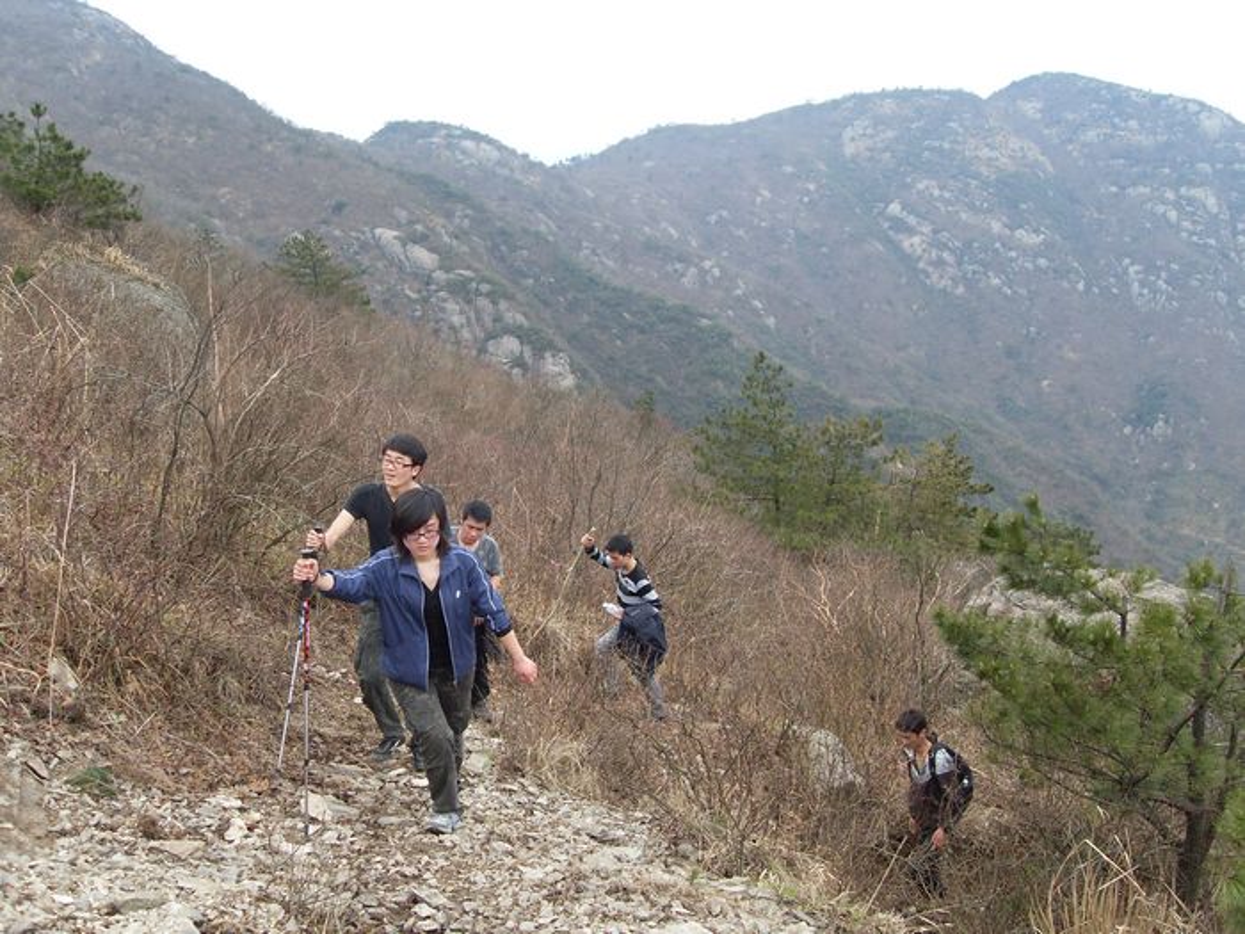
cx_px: 622
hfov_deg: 50.1
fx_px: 1331
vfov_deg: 38.7
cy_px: 467
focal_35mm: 37
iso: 80
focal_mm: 6.3
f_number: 2.8
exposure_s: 1/350
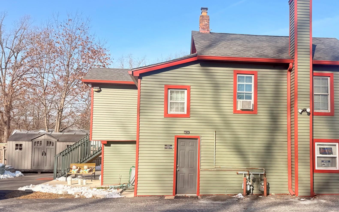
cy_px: 124
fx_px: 305
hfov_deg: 57.7
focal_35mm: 33
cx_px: 202
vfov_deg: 38.2
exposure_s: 1/3279
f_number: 1.78
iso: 80
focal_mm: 6.76
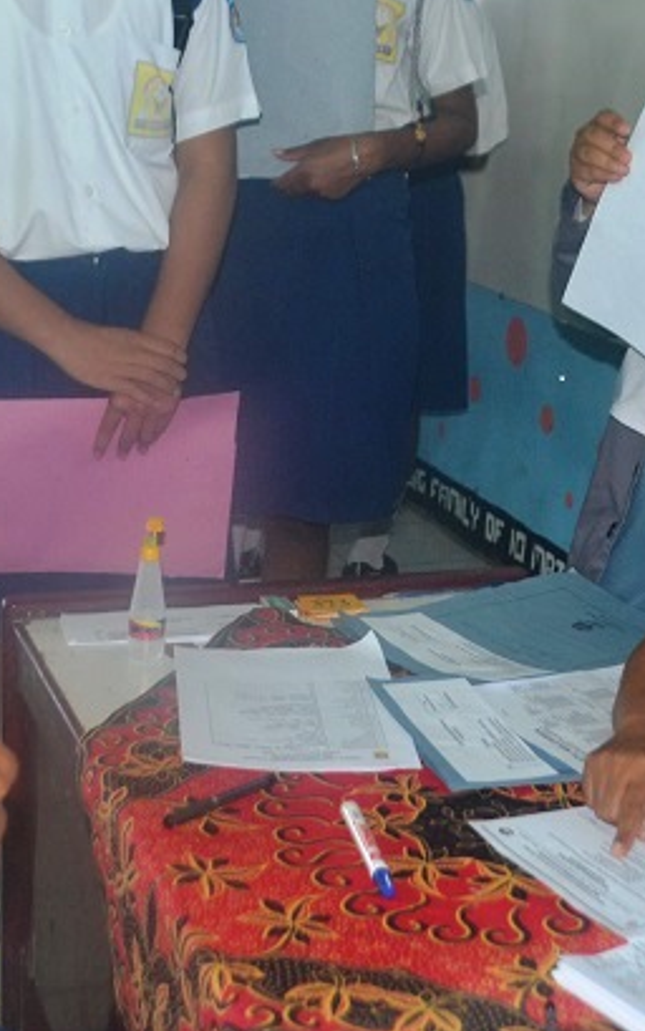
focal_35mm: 62
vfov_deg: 32.7
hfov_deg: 21.0
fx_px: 1742
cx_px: 363
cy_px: 349
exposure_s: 1/60
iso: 400
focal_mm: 18
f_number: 4
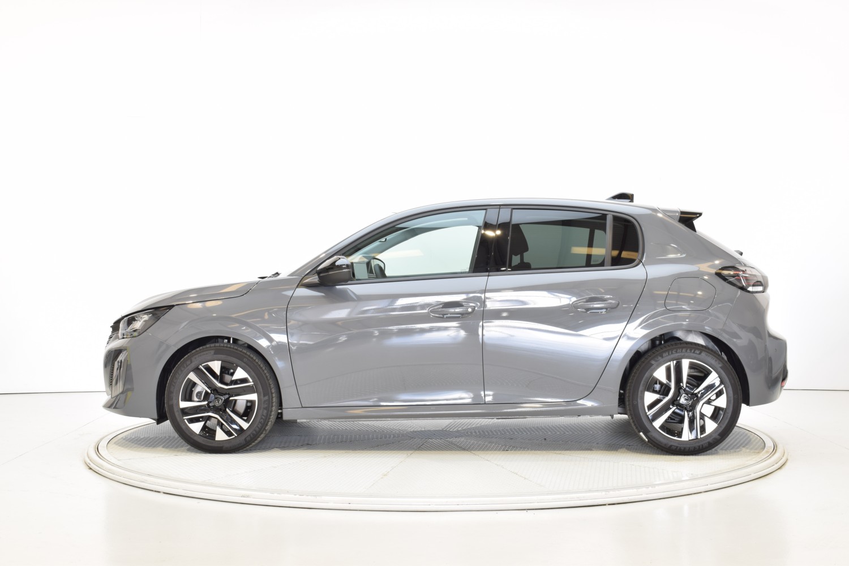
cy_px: 283
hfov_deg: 41.1
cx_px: 424
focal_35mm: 48
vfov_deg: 28.1
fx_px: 1132
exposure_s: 1/2.5
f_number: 11
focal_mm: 32
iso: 100
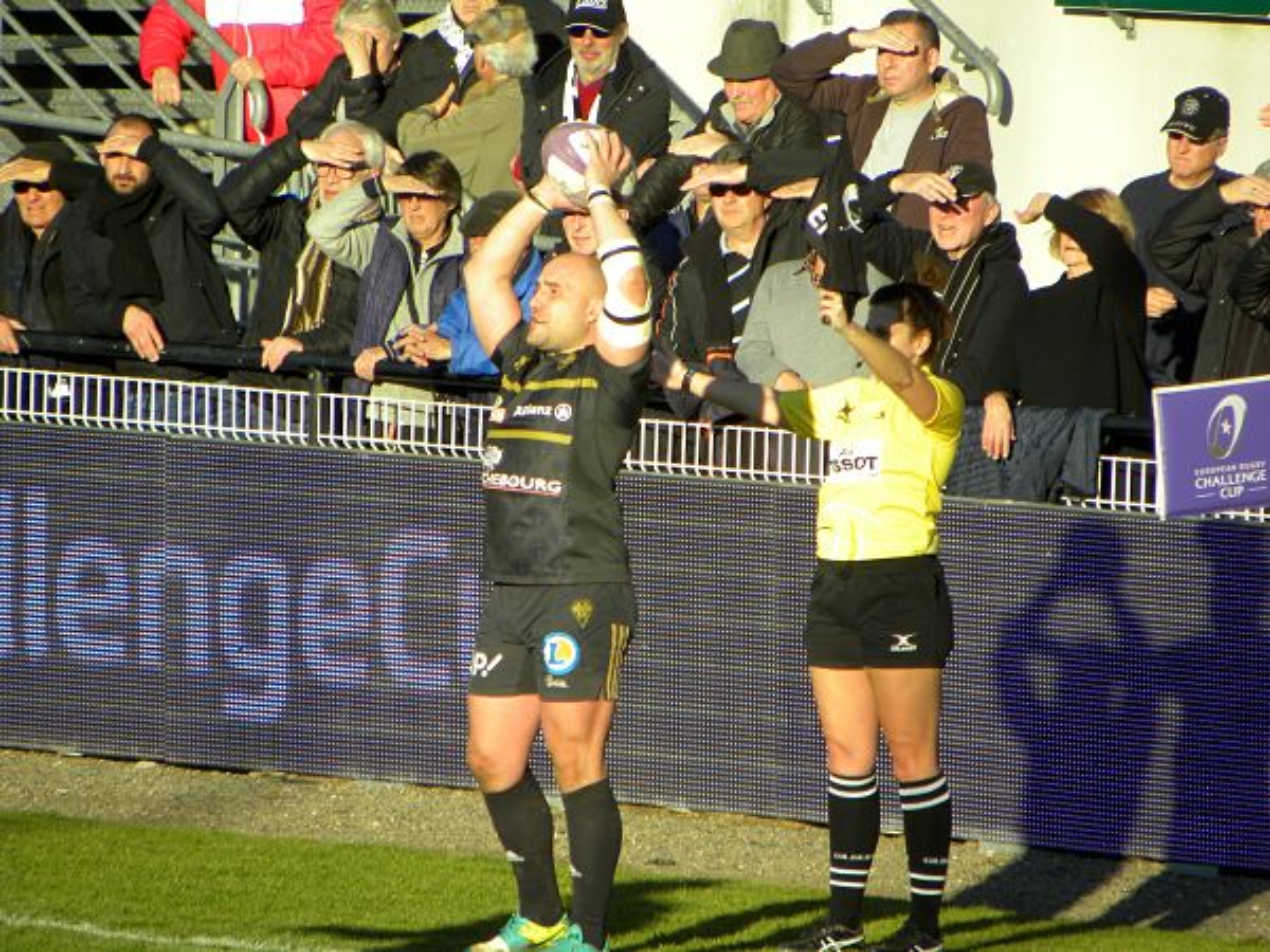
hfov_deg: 3.2
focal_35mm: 624
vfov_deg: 2.4
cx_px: 635
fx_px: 22893
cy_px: 476
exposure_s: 1/268
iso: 64
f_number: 5
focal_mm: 110.4
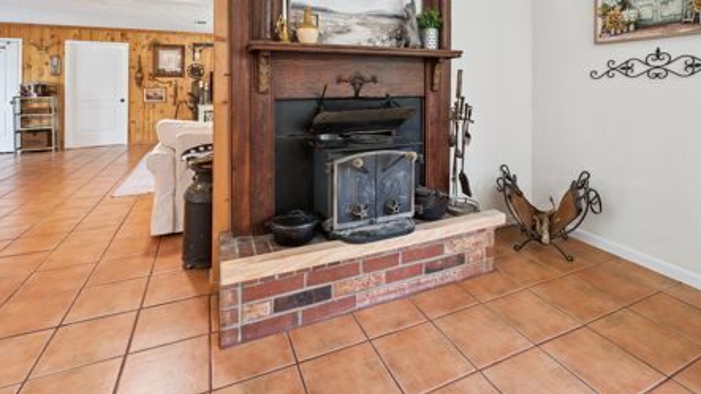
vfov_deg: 63.4
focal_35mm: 17
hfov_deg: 95.9
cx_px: 354
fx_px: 316
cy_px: 161
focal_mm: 16
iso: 400
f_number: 8
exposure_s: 1/5
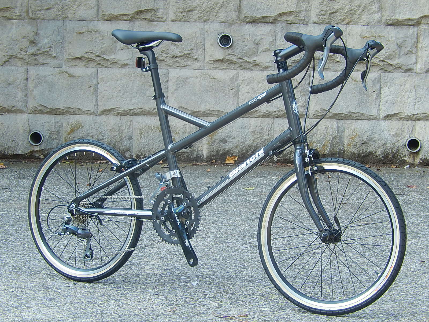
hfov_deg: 14.7
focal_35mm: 134
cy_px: 161
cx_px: 214
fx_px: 1661
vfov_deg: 11.1
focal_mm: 24.1
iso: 125
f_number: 5.6
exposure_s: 1/60
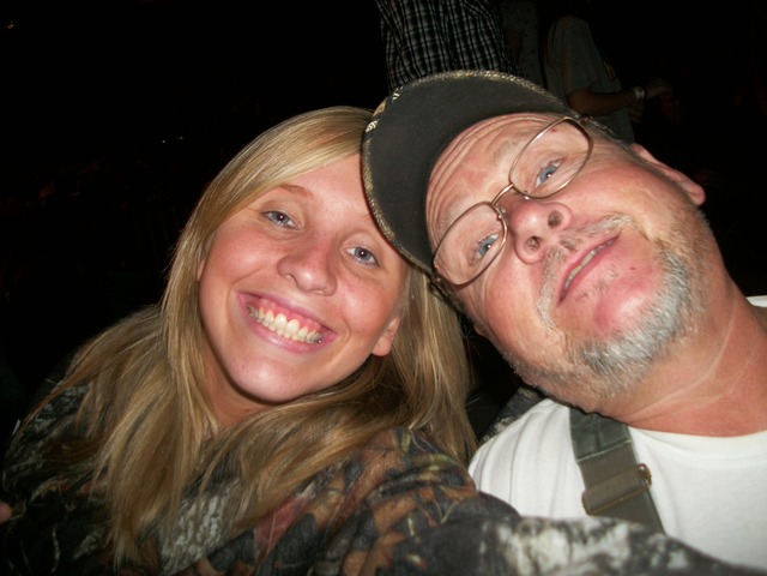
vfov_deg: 44.2
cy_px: 288
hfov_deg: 56.8
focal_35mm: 32
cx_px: 384
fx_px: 709
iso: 80
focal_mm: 5.7
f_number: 2.9
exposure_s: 1/30
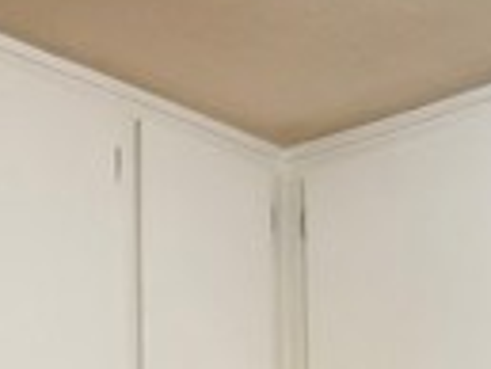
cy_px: 799
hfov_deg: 16.4
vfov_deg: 11.0
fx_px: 1689
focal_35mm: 119
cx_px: 396
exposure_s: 1/60
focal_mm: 6.76
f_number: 1.78
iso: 160
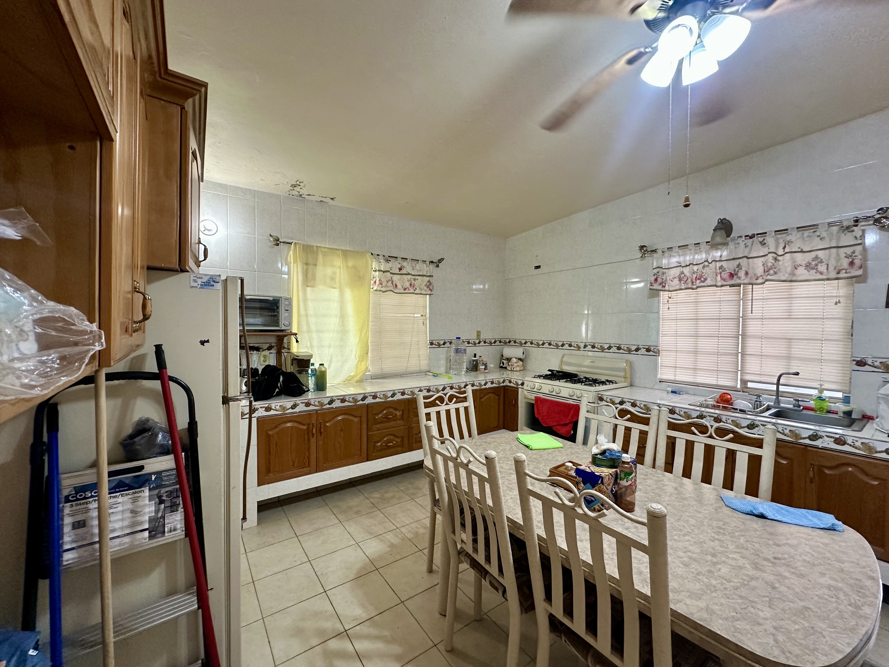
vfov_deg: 85.7
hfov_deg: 102.1
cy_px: 334
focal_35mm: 14
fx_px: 360
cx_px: 444
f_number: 2.2
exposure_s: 1/120
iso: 250
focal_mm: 2.22
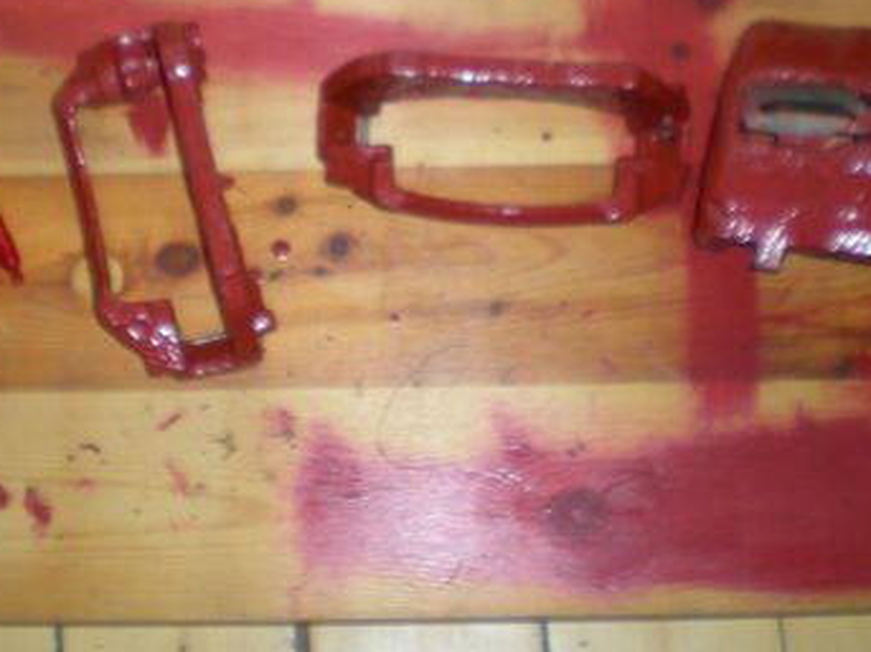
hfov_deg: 27.3
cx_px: 328
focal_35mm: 71
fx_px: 1786
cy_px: 107
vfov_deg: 20.4
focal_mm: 6.3
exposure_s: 1/60
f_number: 3.1
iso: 50
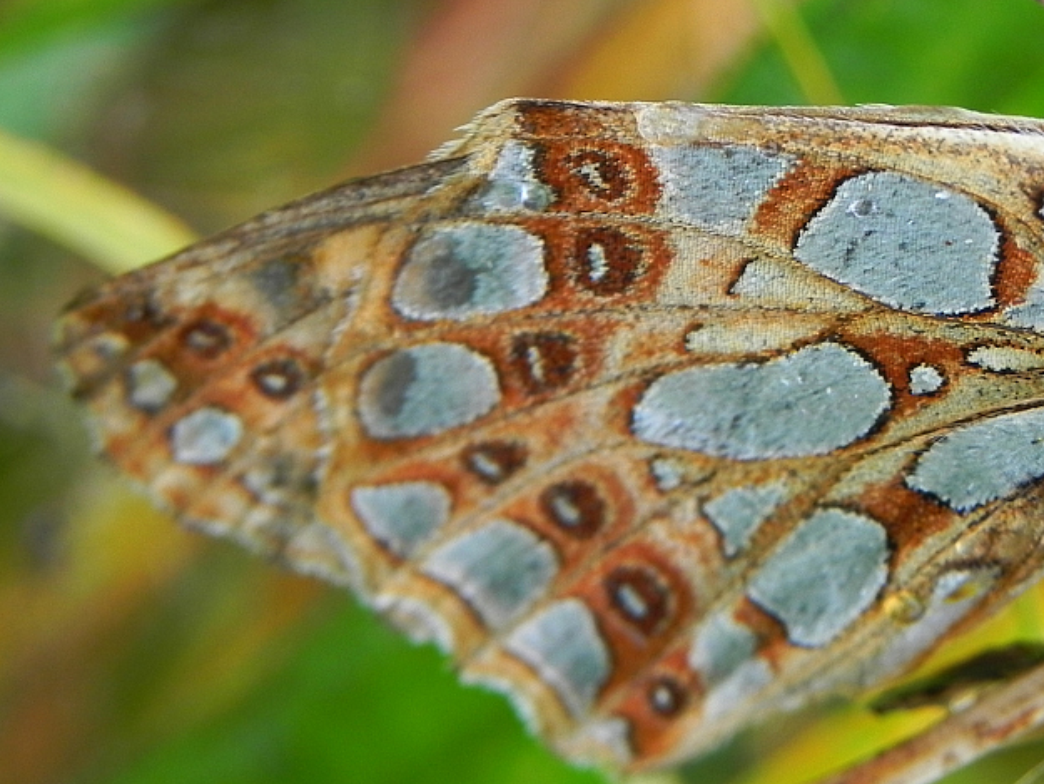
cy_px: 389
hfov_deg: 11.5
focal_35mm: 172
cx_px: 742
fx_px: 5188
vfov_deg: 8.6
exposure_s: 1/92
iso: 160
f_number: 4
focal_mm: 18.8
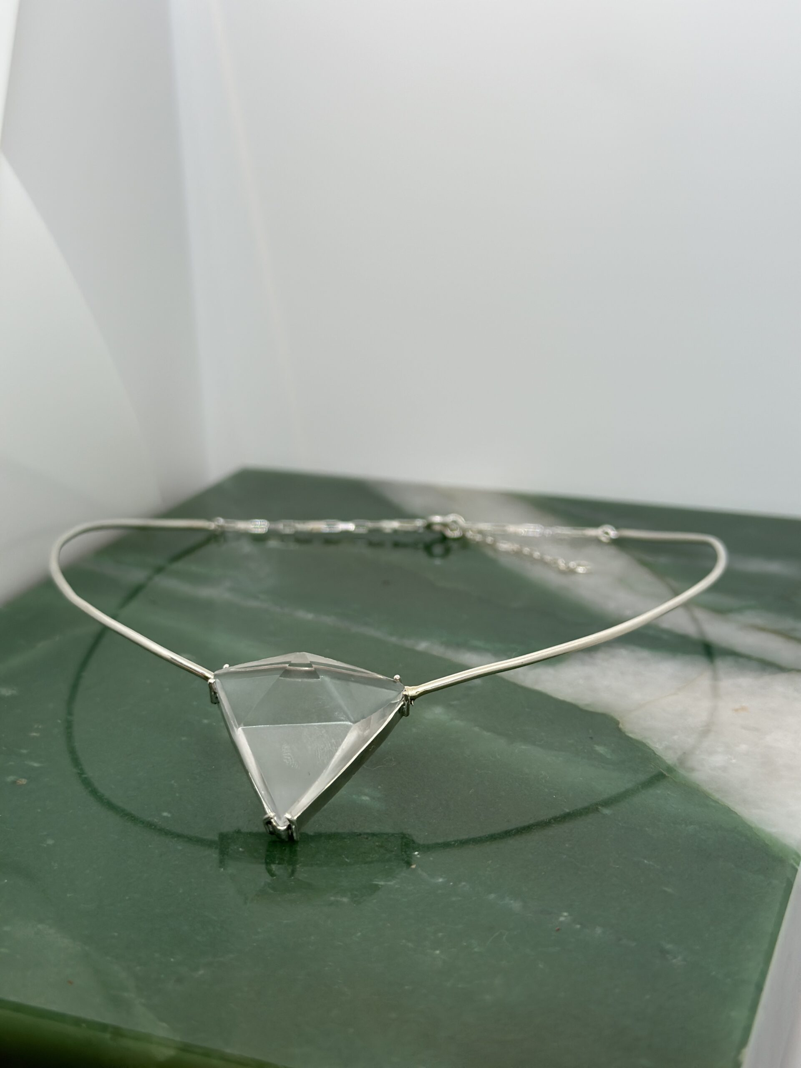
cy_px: 534
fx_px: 1481
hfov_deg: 30.3
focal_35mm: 48
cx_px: 400
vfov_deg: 39.7
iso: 80
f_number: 1.78
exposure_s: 1/256
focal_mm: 6.86
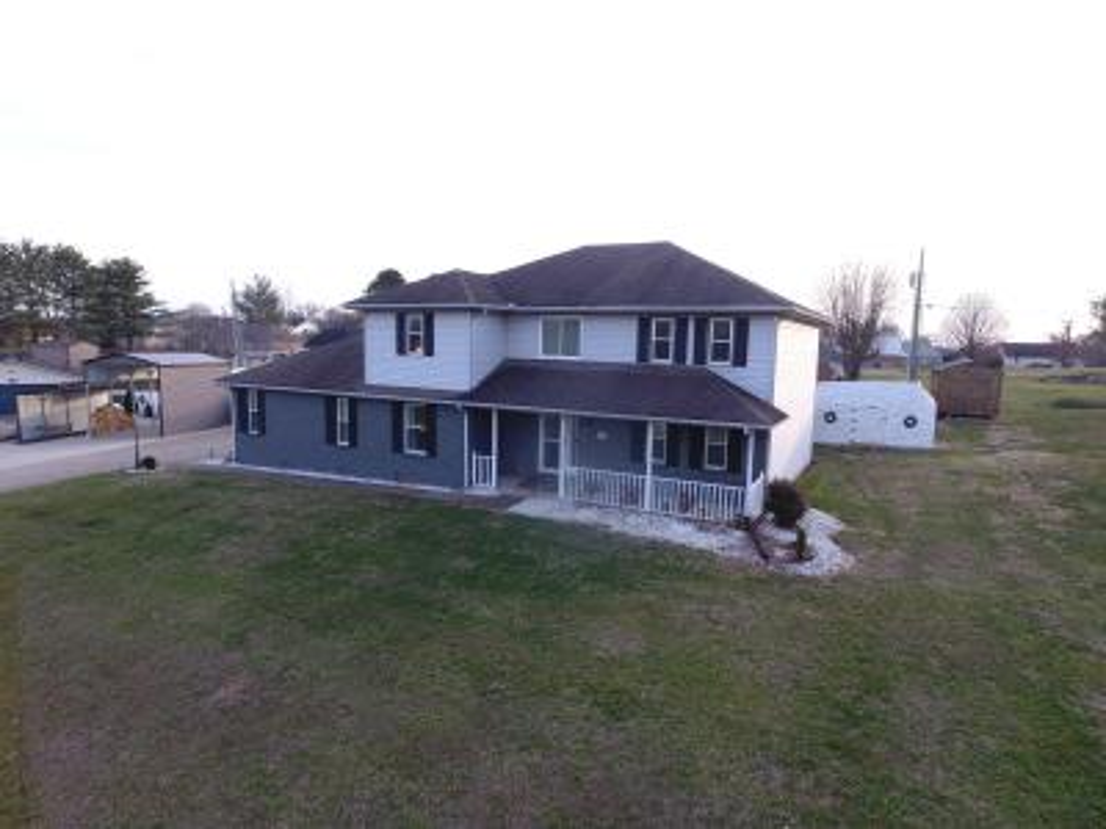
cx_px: 553
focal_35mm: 20
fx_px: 639
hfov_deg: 81.7
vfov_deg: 66.0
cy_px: 414
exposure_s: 1/100
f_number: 2.8
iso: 135
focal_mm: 3.61
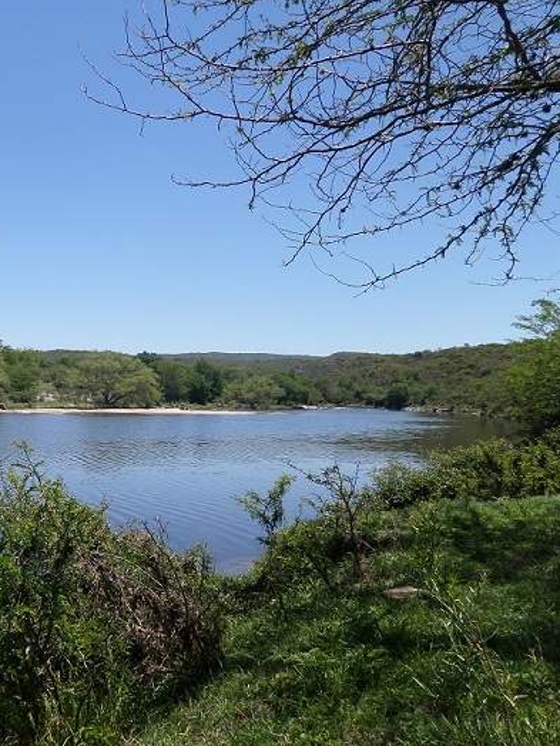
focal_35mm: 33
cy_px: 374
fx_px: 712
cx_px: 111
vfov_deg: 55.4
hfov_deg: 41.1
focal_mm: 4.3
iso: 80
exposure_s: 1/1000
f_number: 3.1
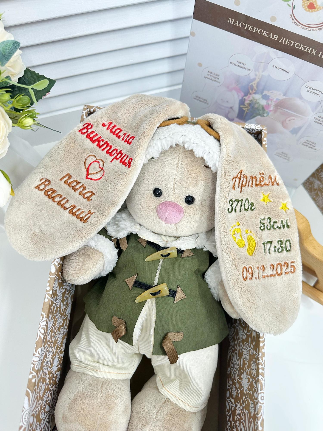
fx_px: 299
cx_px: 162
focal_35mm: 24
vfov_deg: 71.6
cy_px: 216
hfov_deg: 56.8
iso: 160
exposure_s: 1/100
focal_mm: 6.86
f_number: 1.78
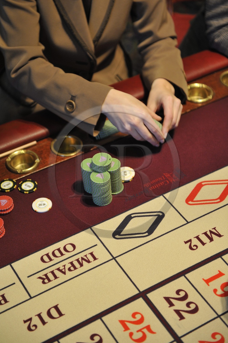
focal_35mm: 70
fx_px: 665
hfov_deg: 19.4
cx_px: 114
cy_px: 172
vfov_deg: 28.8
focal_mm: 70
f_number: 2.8
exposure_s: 1/60
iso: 800
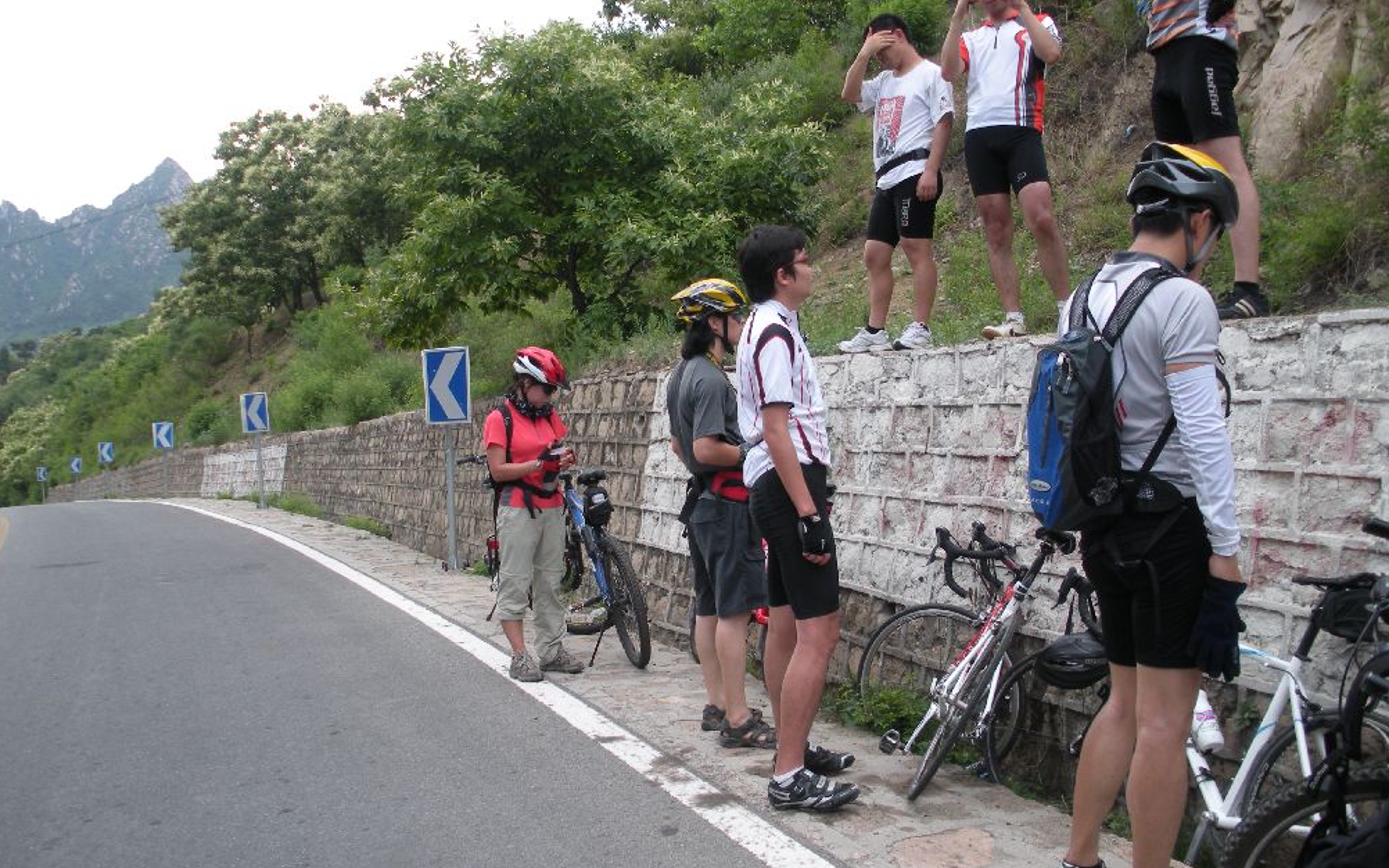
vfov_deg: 32.8
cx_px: 681
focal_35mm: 39
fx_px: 1476
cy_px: 416
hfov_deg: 50.4
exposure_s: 1/134
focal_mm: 6.3
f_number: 3.5
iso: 64
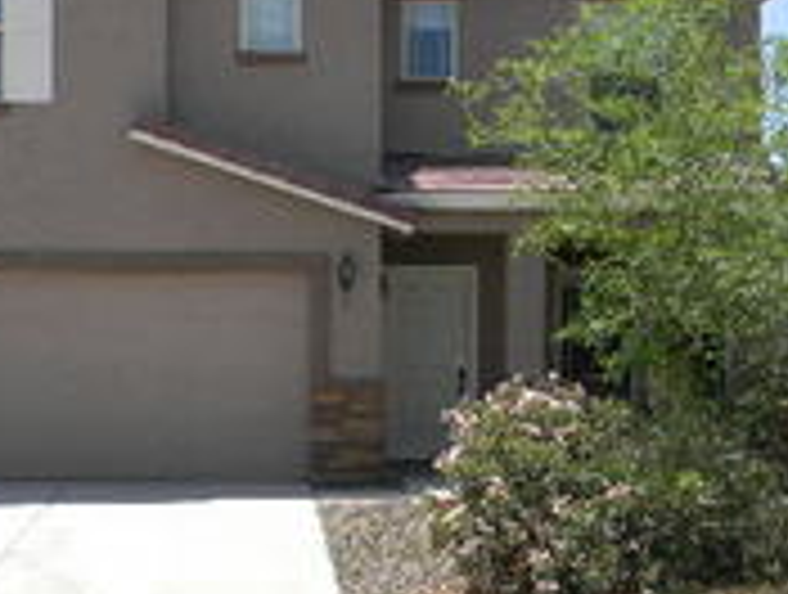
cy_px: 302
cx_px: 351
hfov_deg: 27.3
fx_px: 1620
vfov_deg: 20.8
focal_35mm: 71
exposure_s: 1/890
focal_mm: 6.4
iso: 112
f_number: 3.7
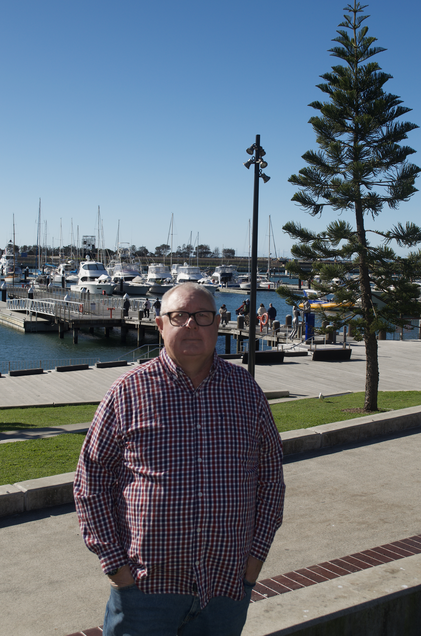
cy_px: 318
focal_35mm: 45
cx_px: 210
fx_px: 793
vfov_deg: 43.7
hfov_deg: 29.7
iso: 100
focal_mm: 30
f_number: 6.3
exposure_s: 1/200
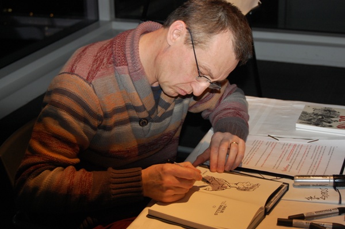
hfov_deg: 29.3
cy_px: 114
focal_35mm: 69
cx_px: 172
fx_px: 661
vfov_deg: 19.7
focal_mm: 46
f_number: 5.3
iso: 400
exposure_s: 1/60
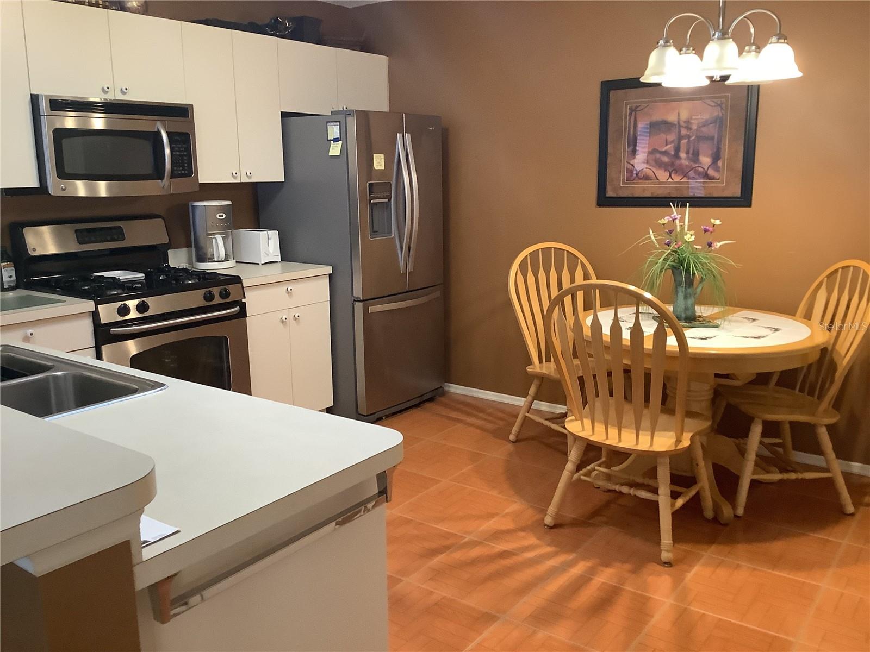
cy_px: 326
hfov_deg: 58.4
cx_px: 435
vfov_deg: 45.4
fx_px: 779
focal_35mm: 31
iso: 250
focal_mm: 3.3
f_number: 2.4
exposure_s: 1/60
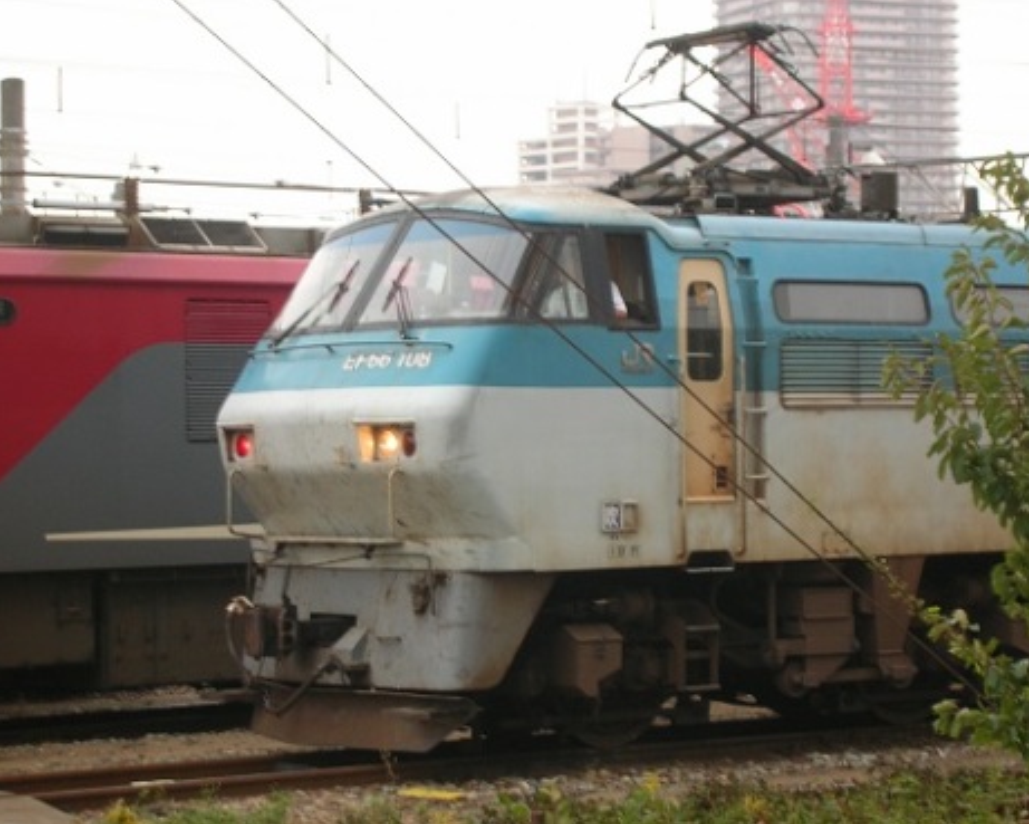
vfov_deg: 13.9
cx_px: 554
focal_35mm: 111
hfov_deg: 17.3
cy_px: 409
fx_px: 3381
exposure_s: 1/6.6
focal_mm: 17.4
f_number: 4.9
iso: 50
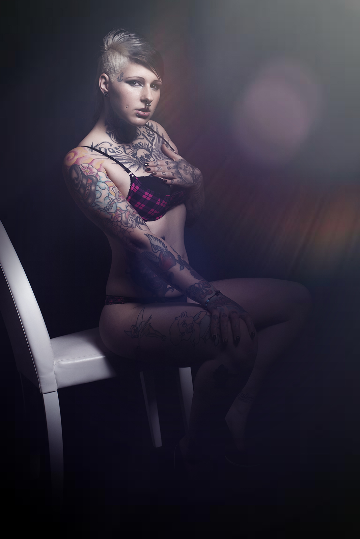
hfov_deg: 23.8
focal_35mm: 57
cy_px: 270
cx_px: 180
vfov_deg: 35.1
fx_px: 855
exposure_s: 1/200
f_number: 9
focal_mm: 38
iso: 100
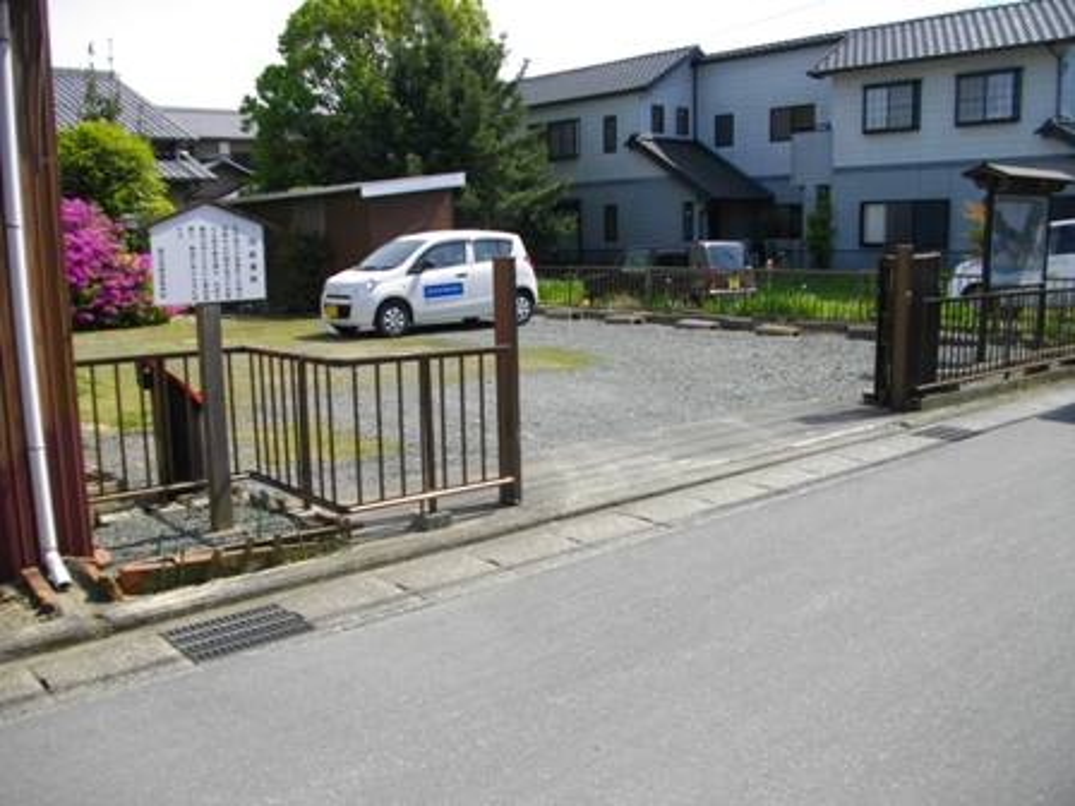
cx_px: 538
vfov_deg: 44.2
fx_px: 994
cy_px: 403
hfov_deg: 56.8
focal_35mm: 32
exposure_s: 1/1000
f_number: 2.9
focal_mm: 5.7
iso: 100
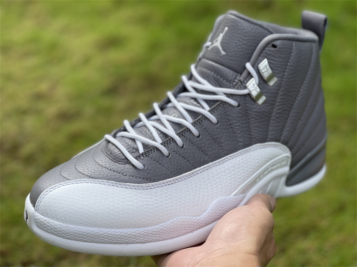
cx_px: 178
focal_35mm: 64
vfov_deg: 22.9
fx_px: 660
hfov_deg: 30.3
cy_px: 134
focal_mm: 7.5
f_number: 2.2
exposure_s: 1/573
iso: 32
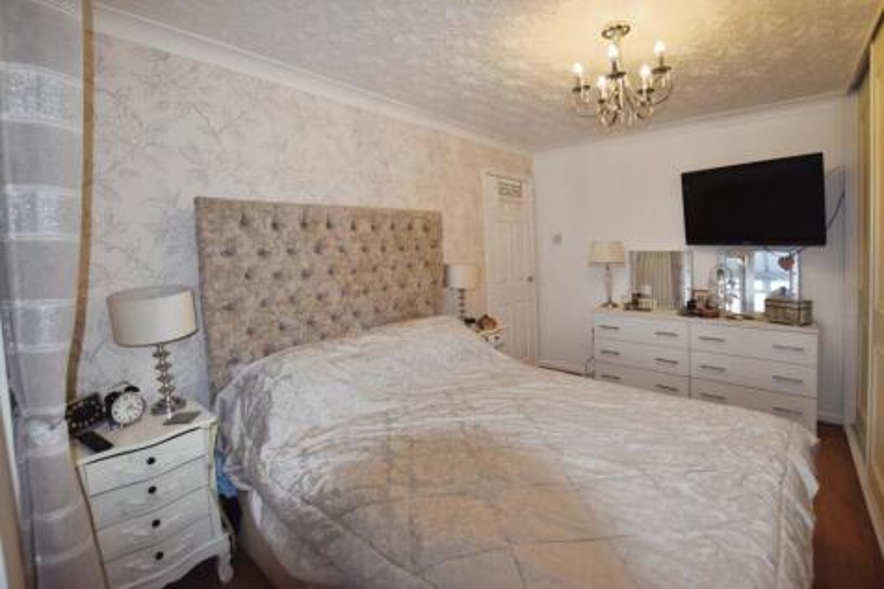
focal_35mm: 15
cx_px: 442
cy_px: 294
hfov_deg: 100.4
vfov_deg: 77.3
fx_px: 368
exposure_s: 1/100
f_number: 5
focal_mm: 10
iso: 800
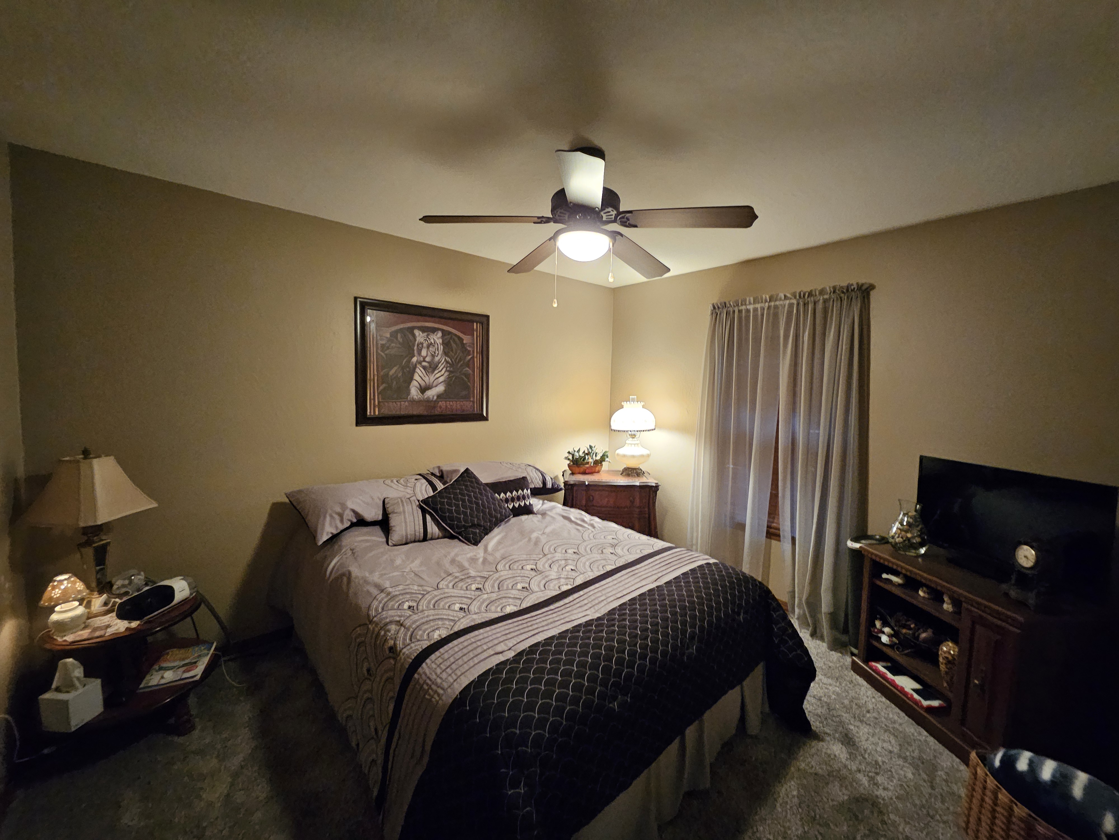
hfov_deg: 106.2
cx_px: 560
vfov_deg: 89.9
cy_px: 420
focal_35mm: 13
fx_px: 420
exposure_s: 1/30
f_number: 2.2
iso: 640
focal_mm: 1.74
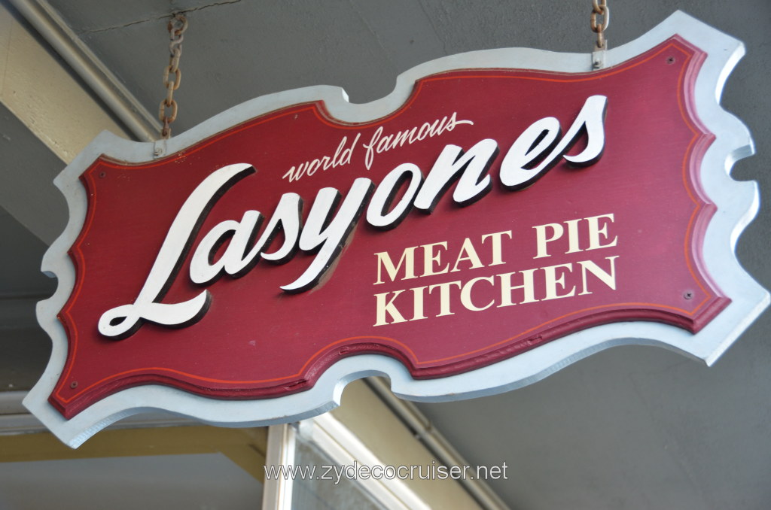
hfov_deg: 29.3
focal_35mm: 69
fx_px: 1475
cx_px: 386
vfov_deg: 19.6
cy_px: 255
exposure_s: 1/60
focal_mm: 46
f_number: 4.5
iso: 450
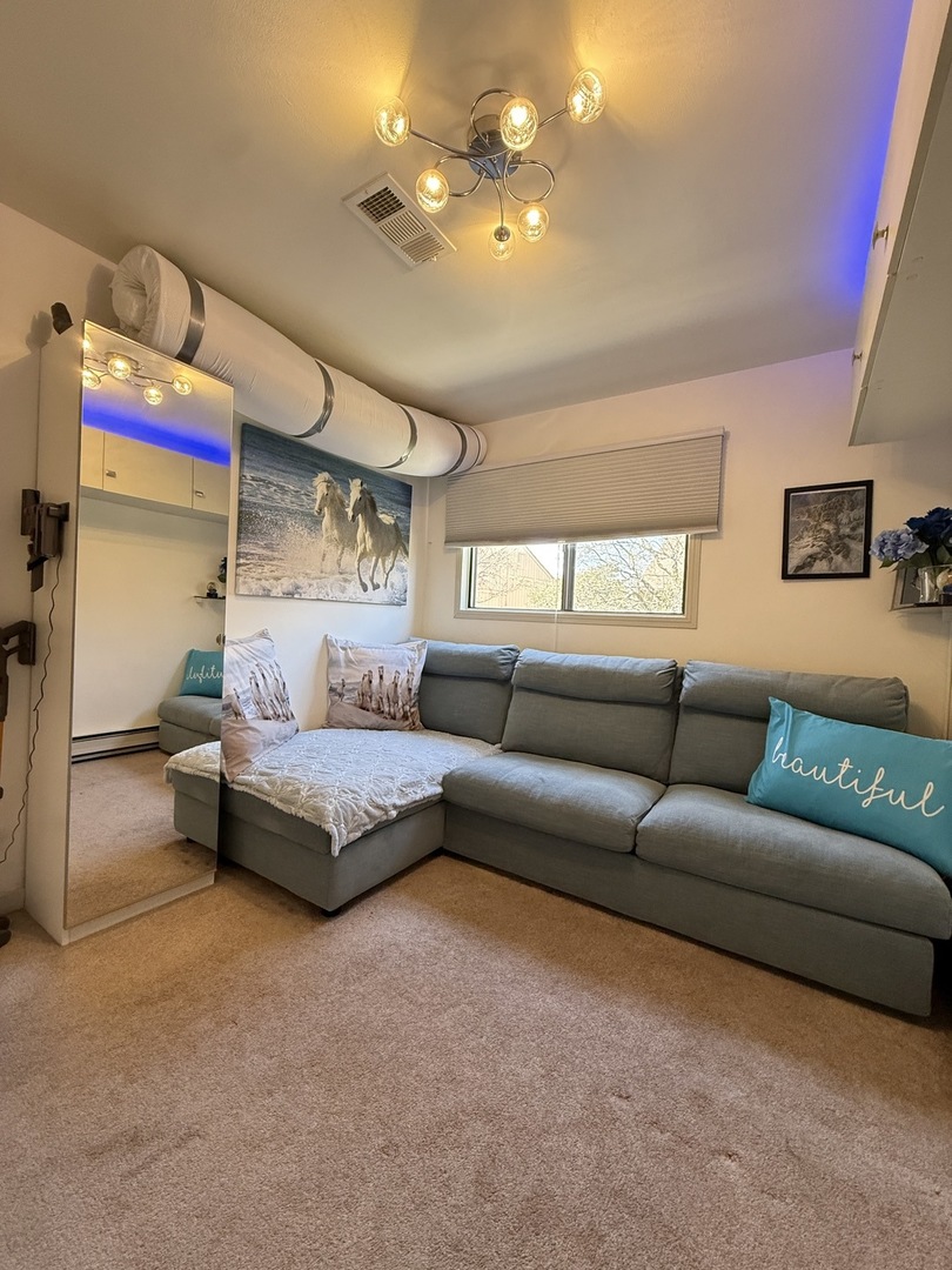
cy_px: 635
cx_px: 476
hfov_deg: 85.7
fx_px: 513
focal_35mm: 14
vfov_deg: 102.1
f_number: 2.2
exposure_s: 1/120
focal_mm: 2.22
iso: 400
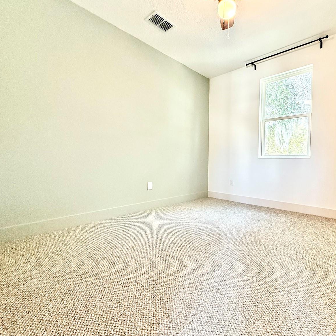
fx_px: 187
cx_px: 209
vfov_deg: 84.0
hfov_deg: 82.4
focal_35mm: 17
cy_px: 166
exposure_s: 1/120
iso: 500
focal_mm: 2.22
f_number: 2.2
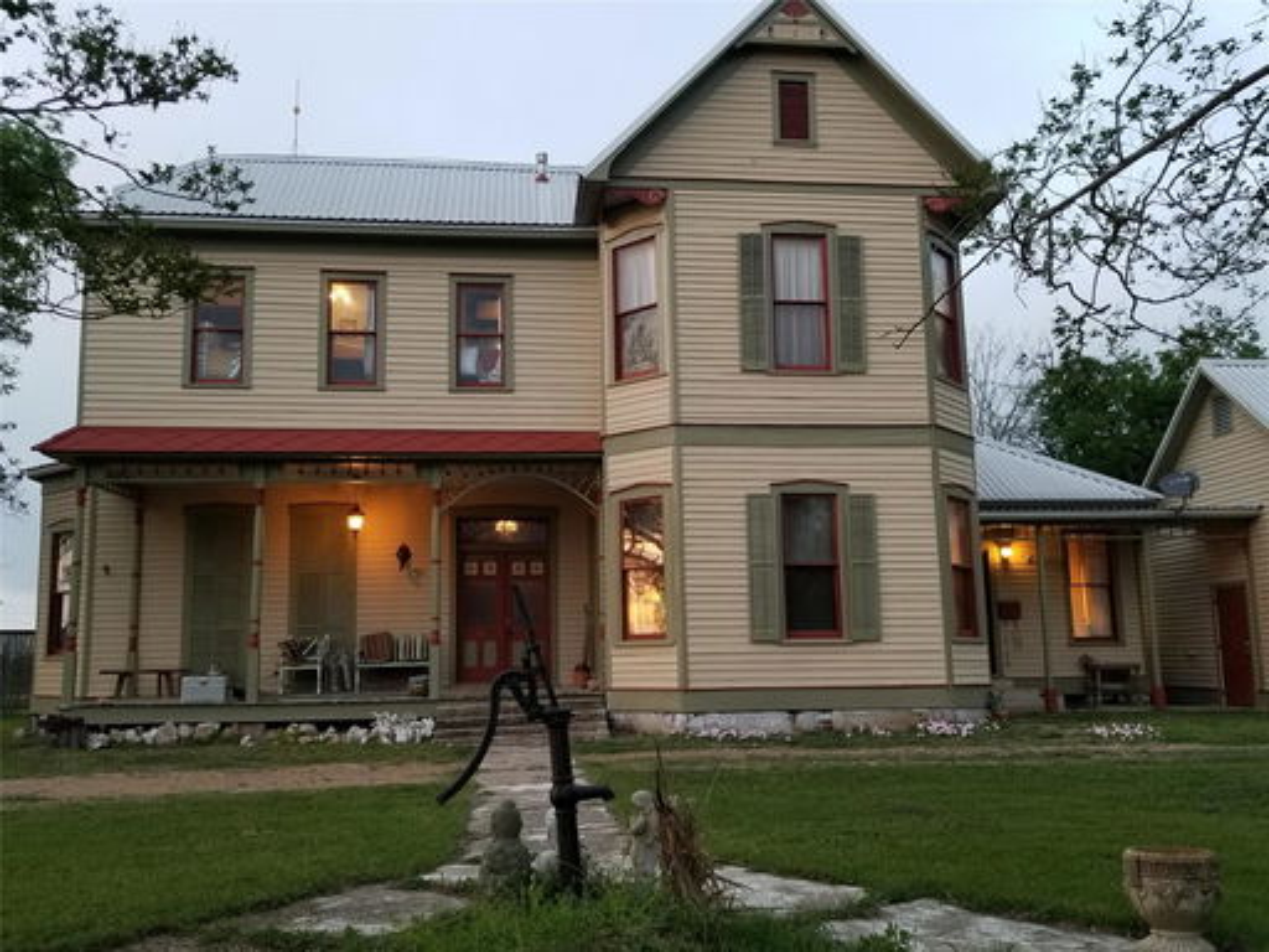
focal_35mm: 26
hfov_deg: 67.3
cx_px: 634
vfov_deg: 53.1
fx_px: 953
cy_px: 476
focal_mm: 4.3
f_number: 1.7
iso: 125
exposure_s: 1/40
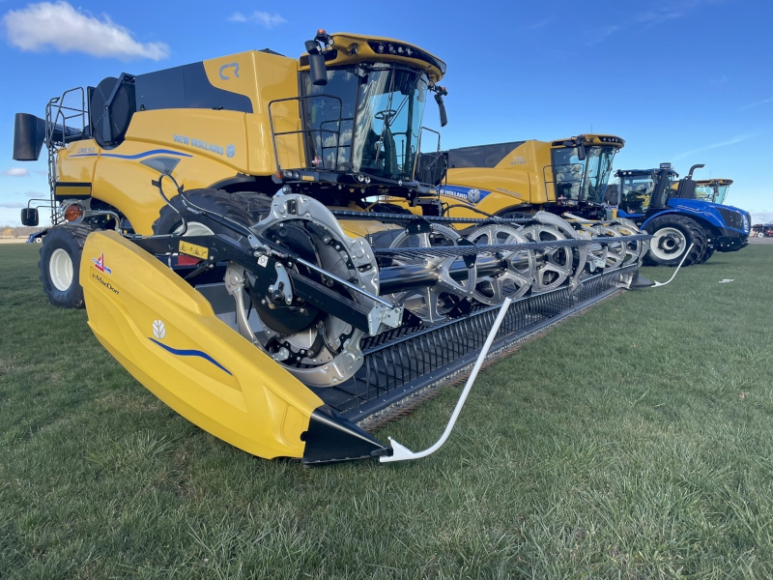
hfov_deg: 67.3
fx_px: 581
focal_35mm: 26
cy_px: 290
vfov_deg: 53.1
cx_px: 386
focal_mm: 4.2
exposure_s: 1/1383
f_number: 1.6
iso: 32
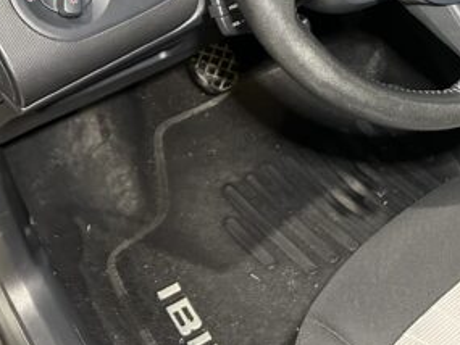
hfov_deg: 26.1
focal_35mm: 67
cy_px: -30
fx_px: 891
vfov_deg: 20.9
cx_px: 539
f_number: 1.78
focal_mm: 6.86
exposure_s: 1/33
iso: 800
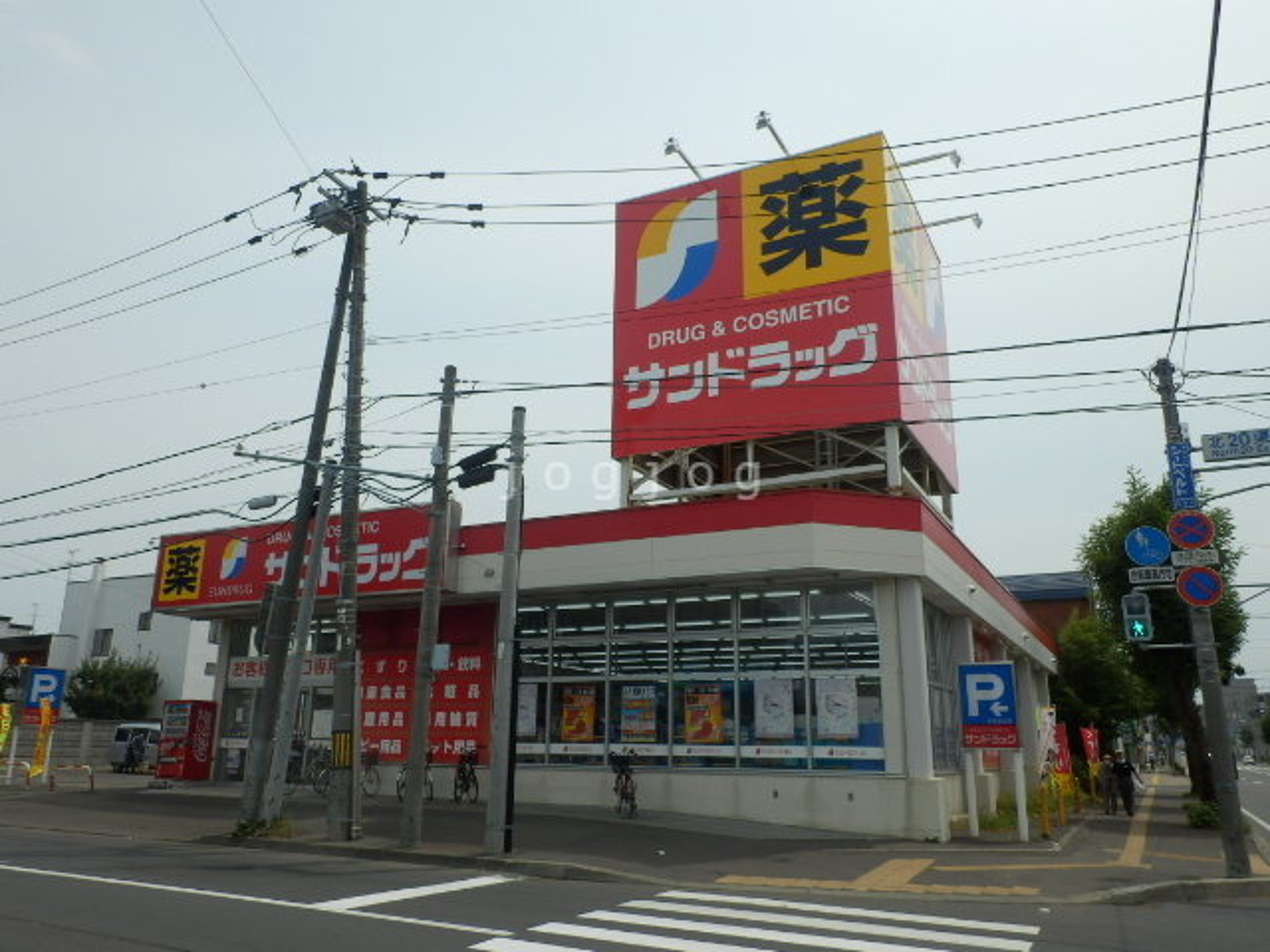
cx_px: 635
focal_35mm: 30
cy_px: 476
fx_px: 1101
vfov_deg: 46.8
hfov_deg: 60.0
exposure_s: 1/250
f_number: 8.8
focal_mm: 5.3
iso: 80
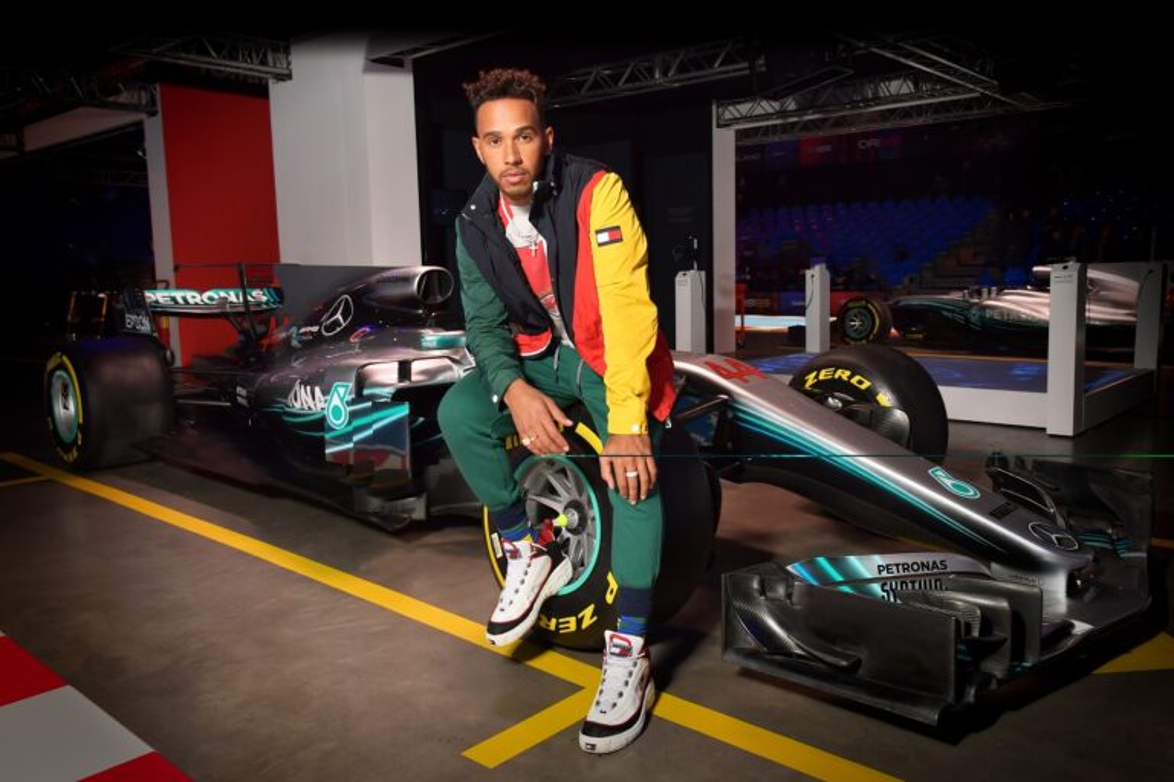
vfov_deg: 53.1
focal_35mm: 24
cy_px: 391
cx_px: 587
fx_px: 783
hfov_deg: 73.7
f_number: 6.3
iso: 500
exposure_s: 1/160
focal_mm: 16
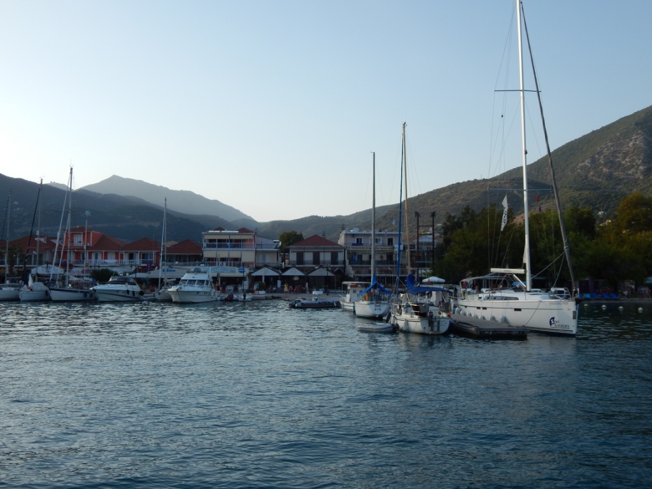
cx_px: 326
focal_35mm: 34
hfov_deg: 54.0
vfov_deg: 41.8
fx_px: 640
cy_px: 244
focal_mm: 6.1
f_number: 3.3
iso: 125
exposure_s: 1/1250
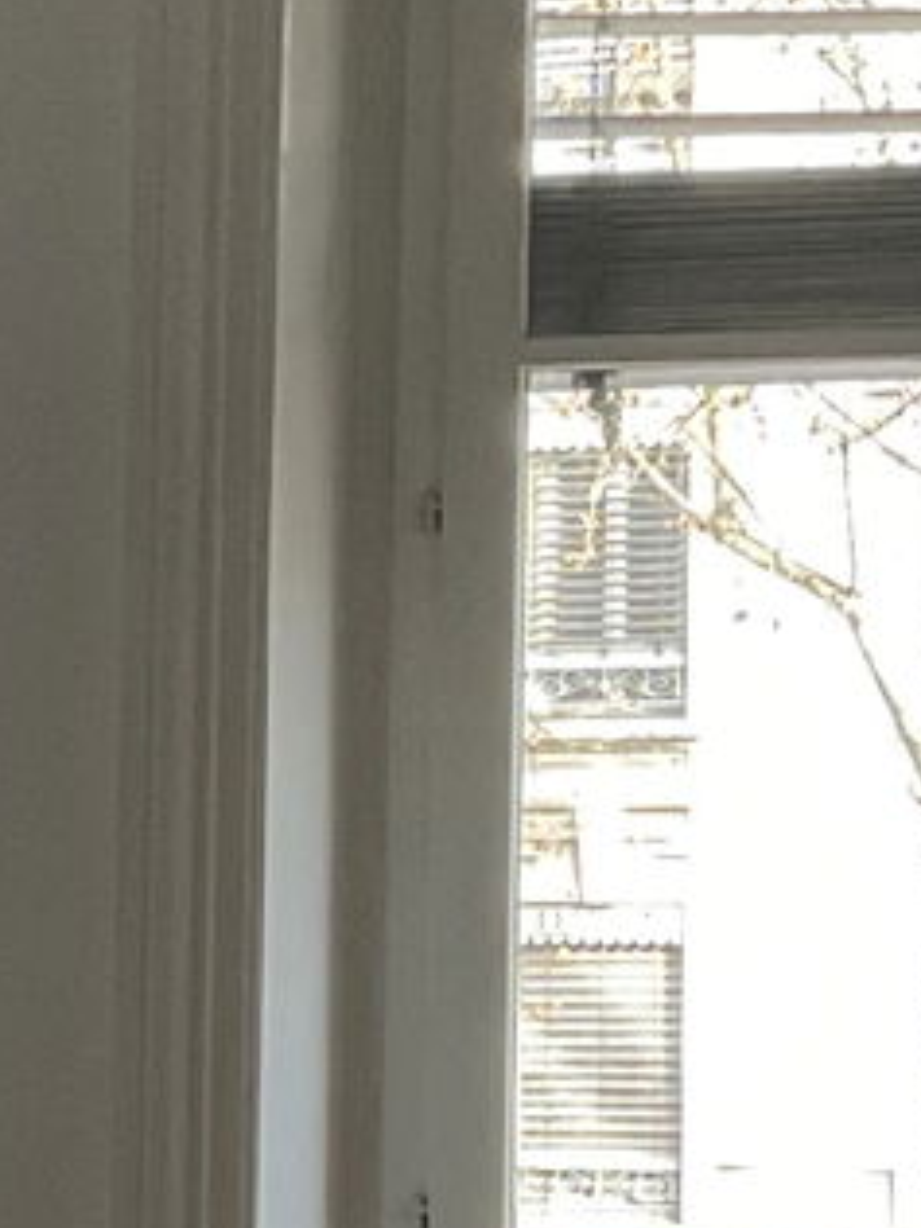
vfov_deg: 10.1
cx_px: -1356
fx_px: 6953
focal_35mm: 196
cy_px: 892
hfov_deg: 7.1
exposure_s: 1/120
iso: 64
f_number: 1.8
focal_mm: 3
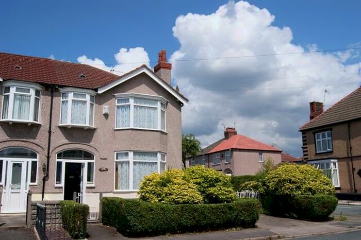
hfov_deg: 57.2
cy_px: 120
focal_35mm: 33
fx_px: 331
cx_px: 180
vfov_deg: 39.9
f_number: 5.6
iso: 100
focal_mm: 22
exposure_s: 1/800
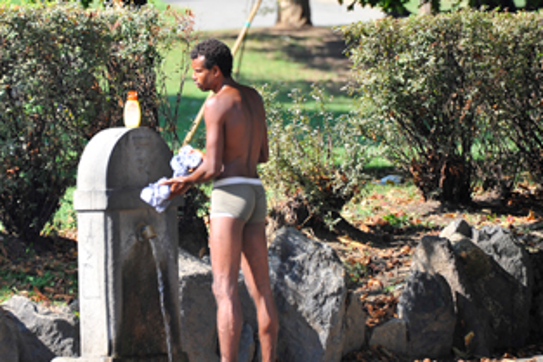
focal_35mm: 479
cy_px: 103
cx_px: 180
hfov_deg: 4.3
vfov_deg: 2.9
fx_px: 7228
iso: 200
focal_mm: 300
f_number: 5.6
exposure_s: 1/200
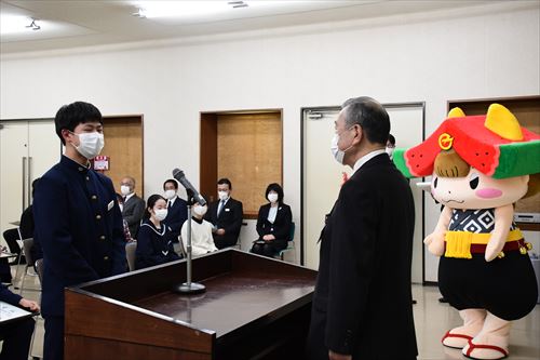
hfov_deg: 46.4
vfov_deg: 31.9
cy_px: 180
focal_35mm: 42
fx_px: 630
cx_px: 270
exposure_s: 1/200
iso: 2500
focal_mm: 28
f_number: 5
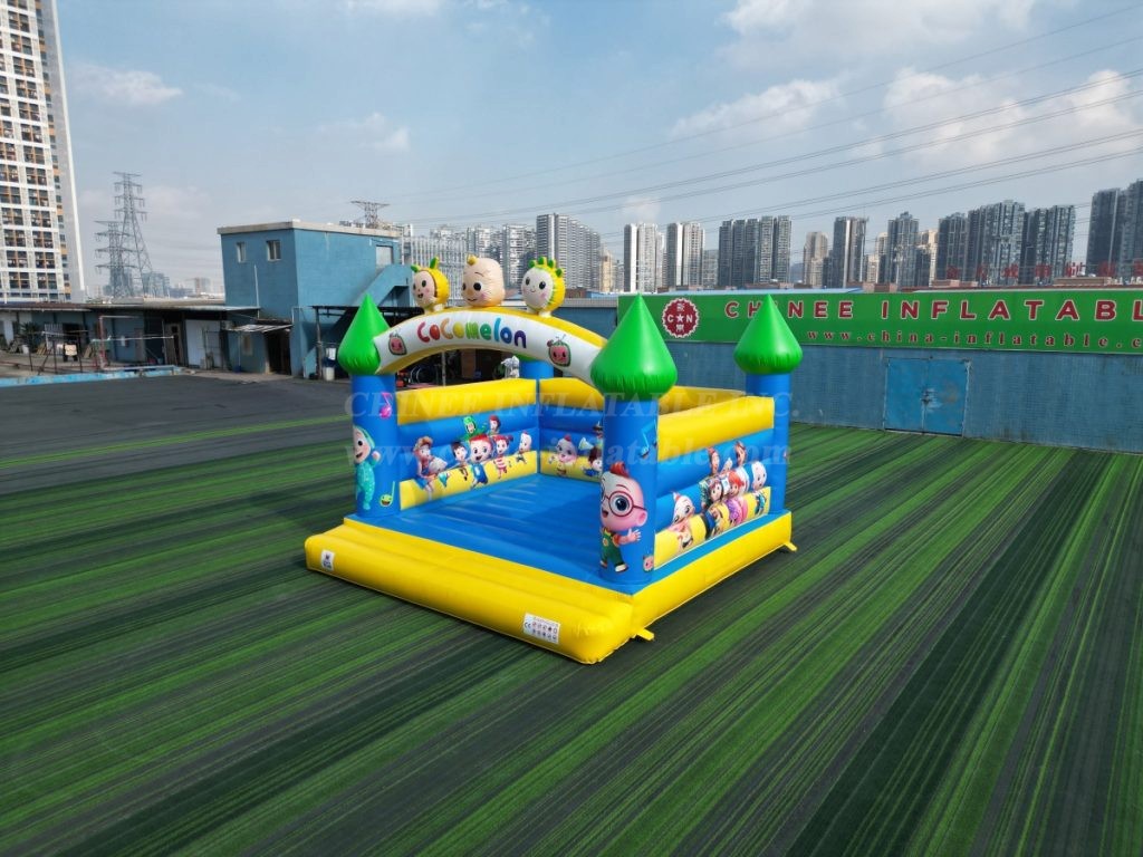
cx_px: 572
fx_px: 792
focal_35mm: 24
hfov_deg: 71.6
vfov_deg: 56.8
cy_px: 428
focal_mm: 6.72
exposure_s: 1/2000
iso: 110
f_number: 1.7
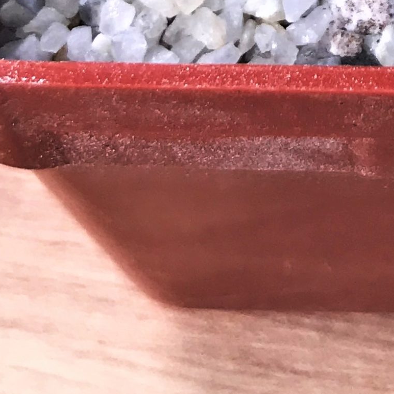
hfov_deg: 20.3
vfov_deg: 17.9
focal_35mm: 83
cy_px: -247
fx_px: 1069
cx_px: 389
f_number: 1.8
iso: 20
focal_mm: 3.99
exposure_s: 1/247
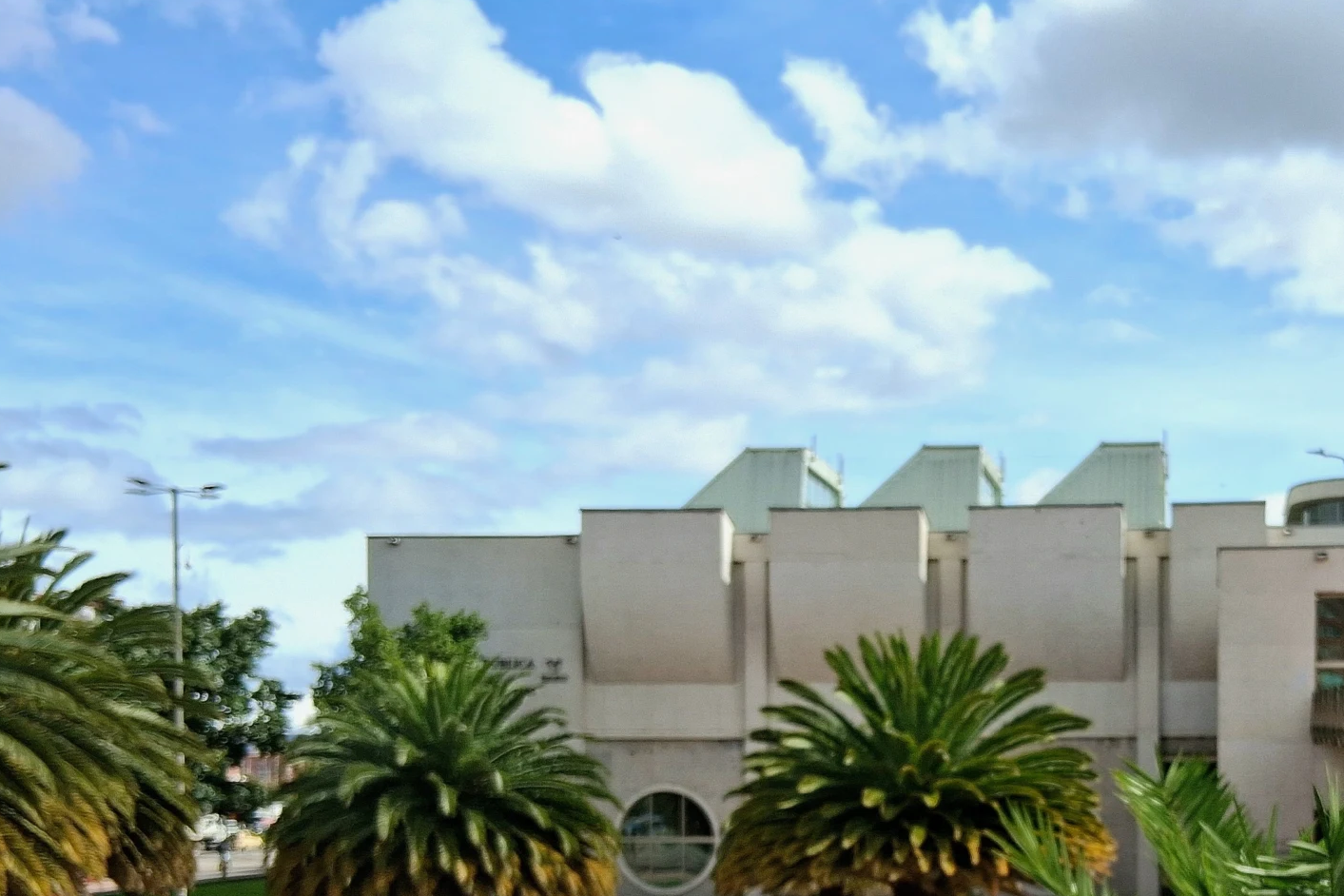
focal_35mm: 49
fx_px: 1829
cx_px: 1051
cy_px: 816
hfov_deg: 39.0
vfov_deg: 26.5
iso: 25
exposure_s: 1/769
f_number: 1.8
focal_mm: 3.98
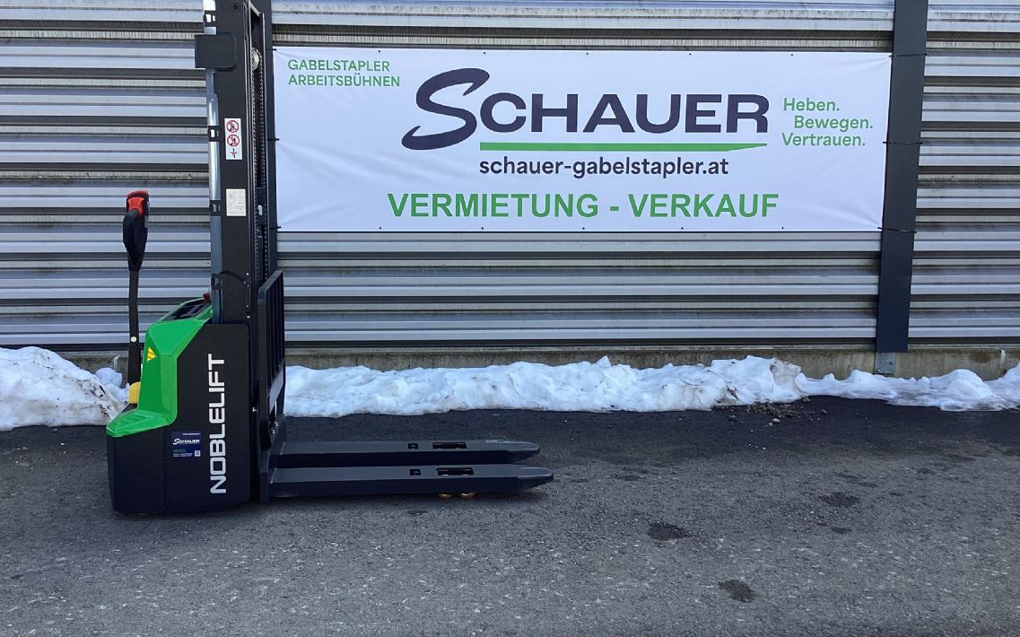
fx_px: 1028
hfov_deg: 52.6
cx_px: 450
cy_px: 260
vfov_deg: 34.3
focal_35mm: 37
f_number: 2.4
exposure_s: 1/420
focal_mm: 3.3
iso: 25
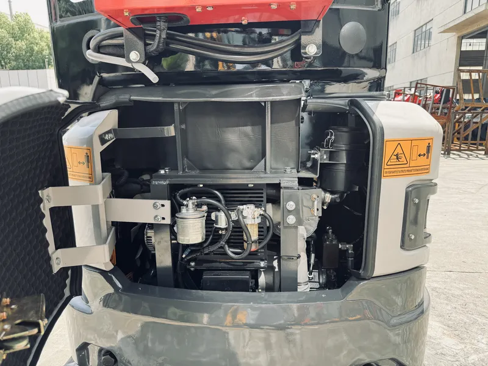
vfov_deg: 56.8
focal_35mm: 24
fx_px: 338
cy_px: 183
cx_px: 244
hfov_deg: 71.6
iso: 80
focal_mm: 6.76
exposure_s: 1/370
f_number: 1.78
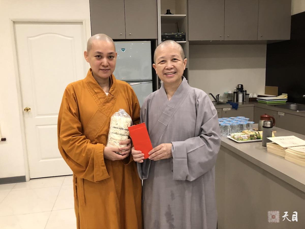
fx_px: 247
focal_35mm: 28
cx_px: 152
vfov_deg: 49.7
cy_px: 114
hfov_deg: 63.4
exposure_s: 1/15
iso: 80
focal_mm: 4
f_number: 1.8
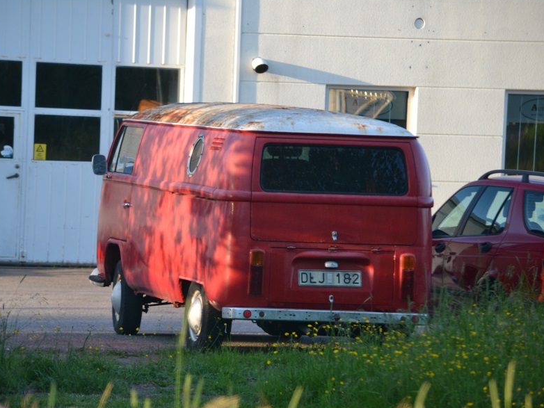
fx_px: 3474
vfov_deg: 6.7
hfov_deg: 9.0
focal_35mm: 221
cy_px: 205
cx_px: 233
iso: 450
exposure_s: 1/60
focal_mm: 130
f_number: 4.8
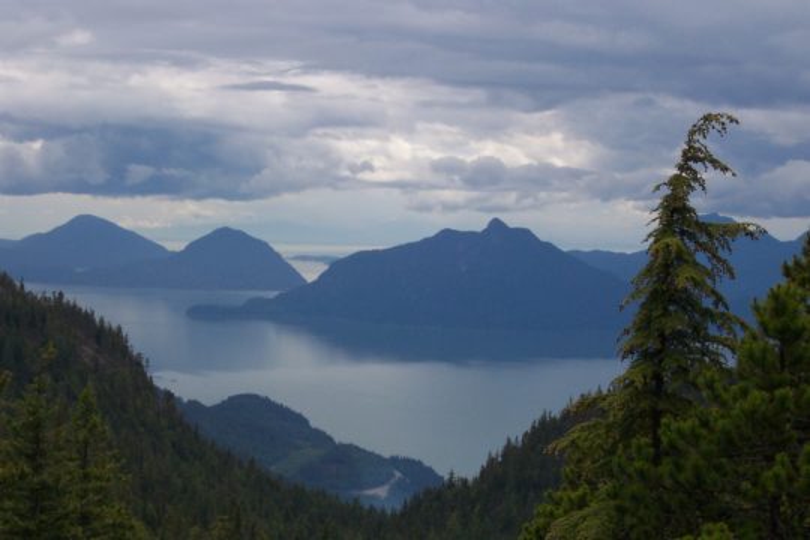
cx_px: 405
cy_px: 270
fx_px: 2272
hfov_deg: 20.2
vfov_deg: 13.6
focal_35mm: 101
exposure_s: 1/350
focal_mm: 21.3
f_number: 8
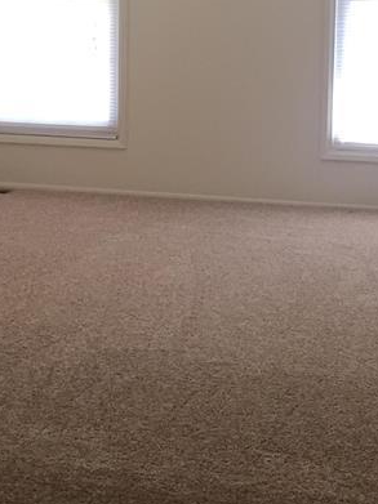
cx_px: 221
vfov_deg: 25.3
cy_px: 120
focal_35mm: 76
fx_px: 1107
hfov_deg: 19.4
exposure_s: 1/30
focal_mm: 4.15
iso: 50
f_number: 2.2
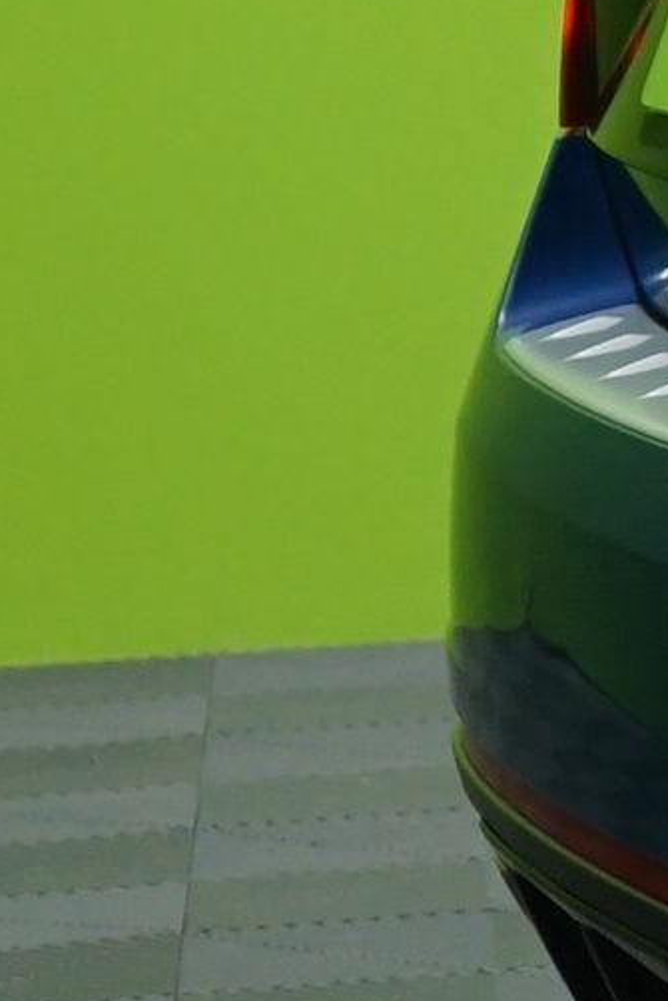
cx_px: 3629
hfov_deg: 4.6
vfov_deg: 8.4
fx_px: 6758
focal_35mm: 243
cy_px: -169
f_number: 5
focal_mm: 31
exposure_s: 1/20
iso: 1000
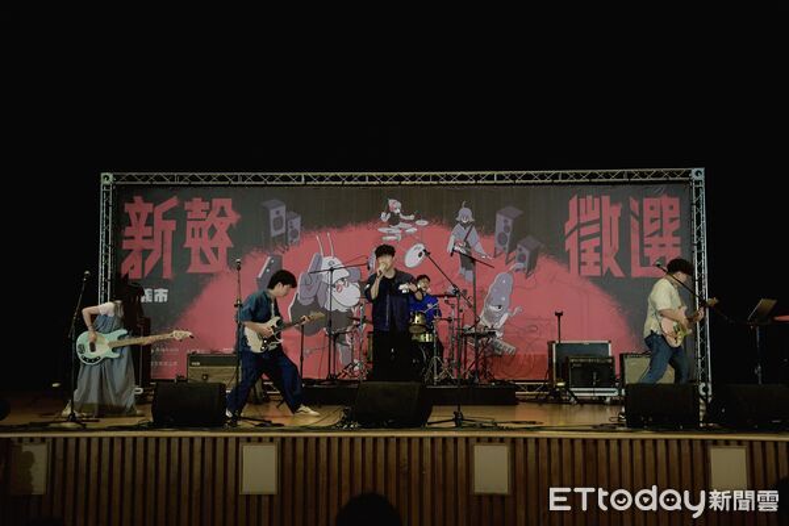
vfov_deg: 30.6
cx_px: 394
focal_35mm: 44
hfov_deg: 44.6
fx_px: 962
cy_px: 263
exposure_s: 1/400
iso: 8000
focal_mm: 43.9
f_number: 2.8
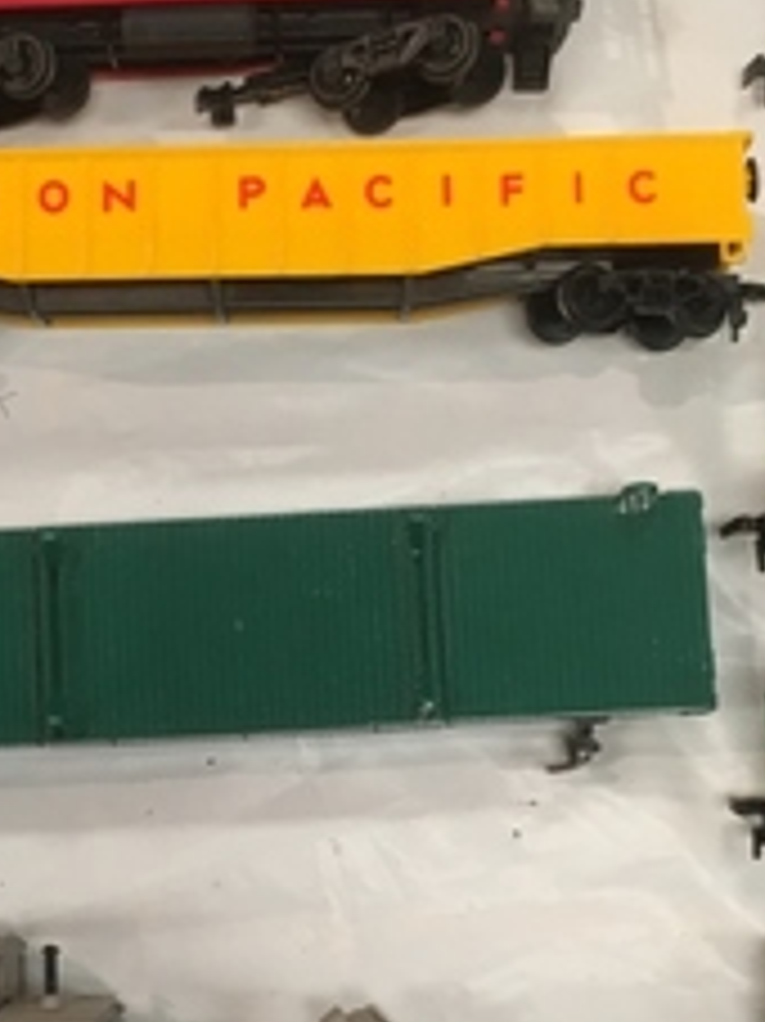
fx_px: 2183
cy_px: 680
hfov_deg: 19.8
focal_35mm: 74
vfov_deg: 26.2
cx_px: 209
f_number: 2.2
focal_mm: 4.15
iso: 64
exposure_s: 1/30
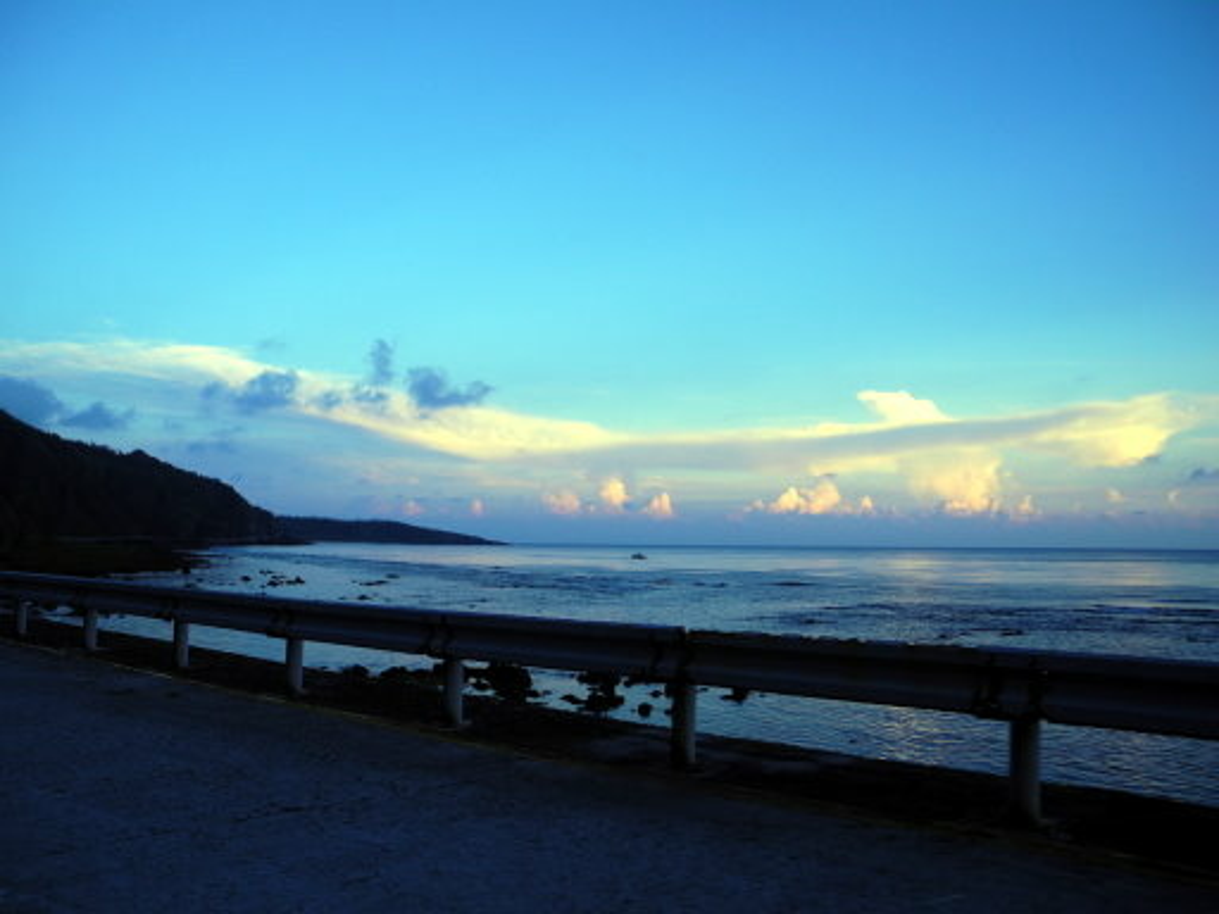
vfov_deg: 46.8
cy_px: 457
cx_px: 610
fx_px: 1056
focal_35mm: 30
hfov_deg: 60.0
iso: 100
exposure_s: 1/339
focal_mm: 6.4
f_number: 2.8
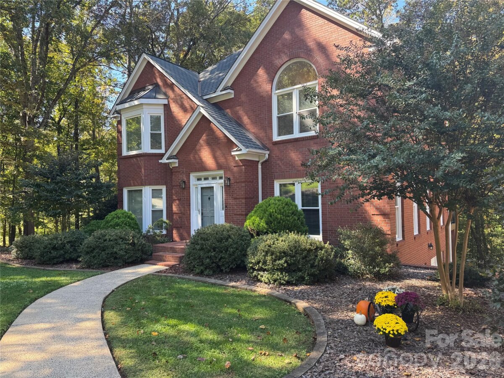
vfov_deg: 56.8
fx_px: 349
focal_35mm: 24
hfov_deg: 71.6
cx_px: 252
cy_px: 189
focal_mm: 6.76
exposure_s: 1/230
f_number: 1.78
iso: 64
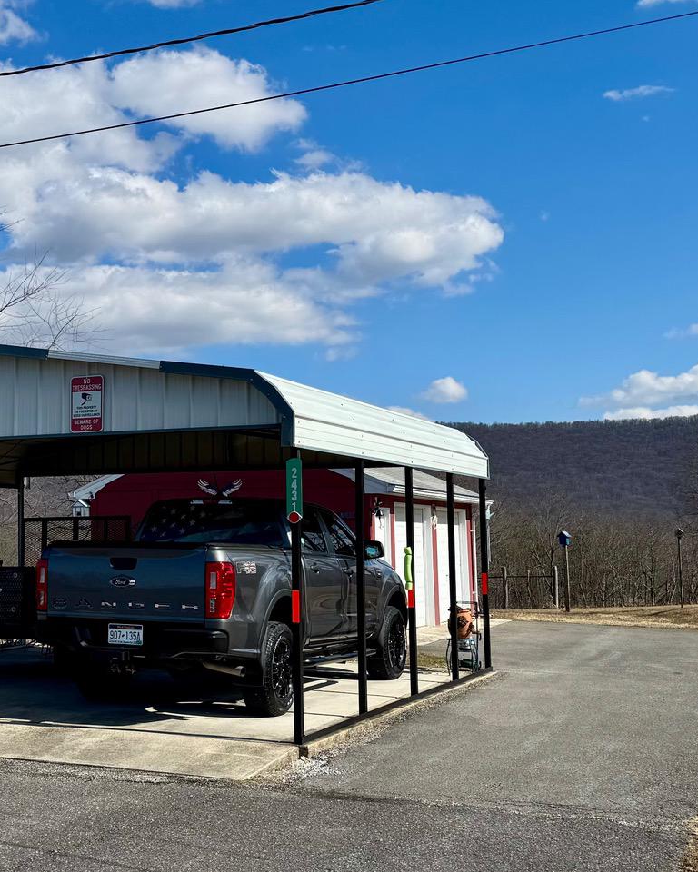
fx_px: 1291
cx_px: 115
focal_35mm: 50
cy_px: 421
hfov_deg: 29.4
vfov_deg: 37.3
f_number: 1.78
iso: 80
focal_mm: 6.76
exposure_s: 1/6410
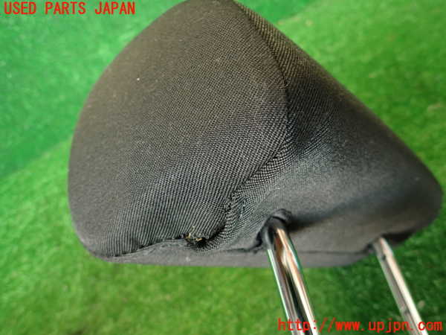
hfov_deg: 69.4
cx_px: 223
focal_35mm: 25
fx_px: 322
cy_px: 168
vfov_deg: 54.9
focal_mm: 4.5
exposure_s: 1/30
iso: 200
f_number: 2
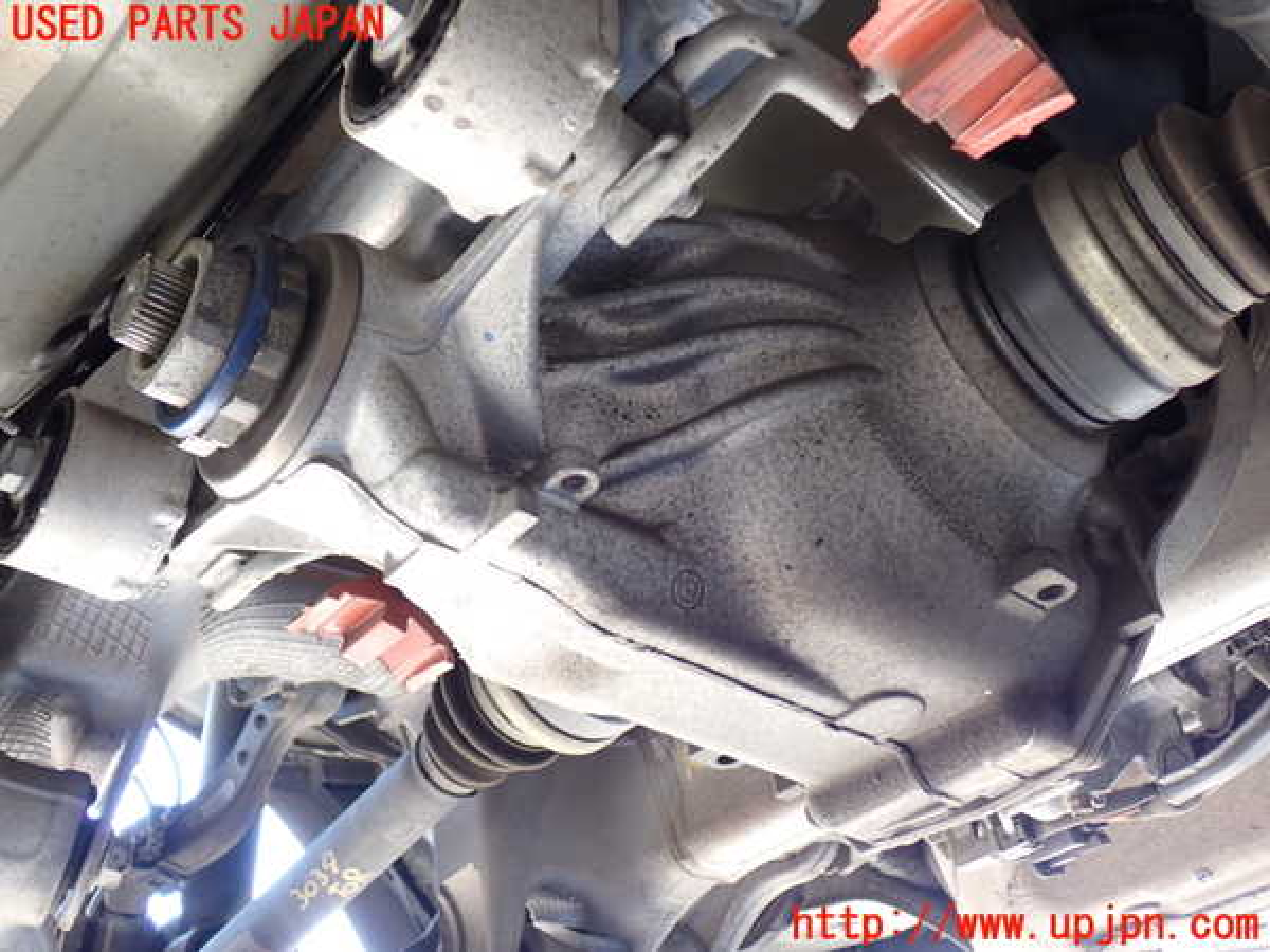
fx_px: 1321
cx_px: 635
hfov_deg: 51.4
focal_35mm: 36
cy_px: 476
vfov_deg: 39.7
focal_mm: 6.37
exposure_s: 1/40
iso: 200
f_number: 2.5
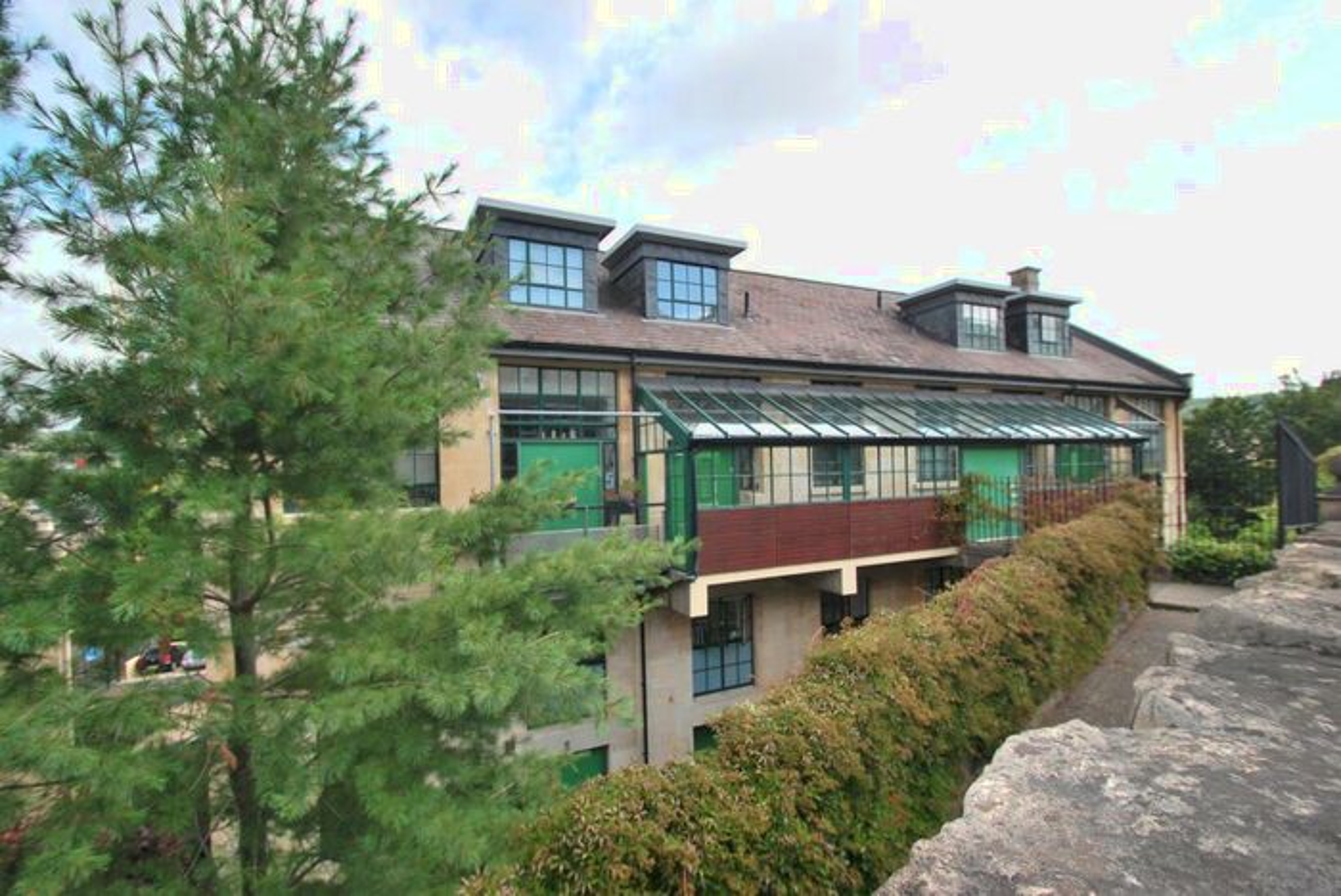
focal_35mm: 16
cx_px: 670
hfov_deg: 94.9
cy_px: 448
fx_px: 615
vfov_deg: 72.2
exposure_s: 1/200
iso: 100
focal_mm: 11
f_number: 7.1
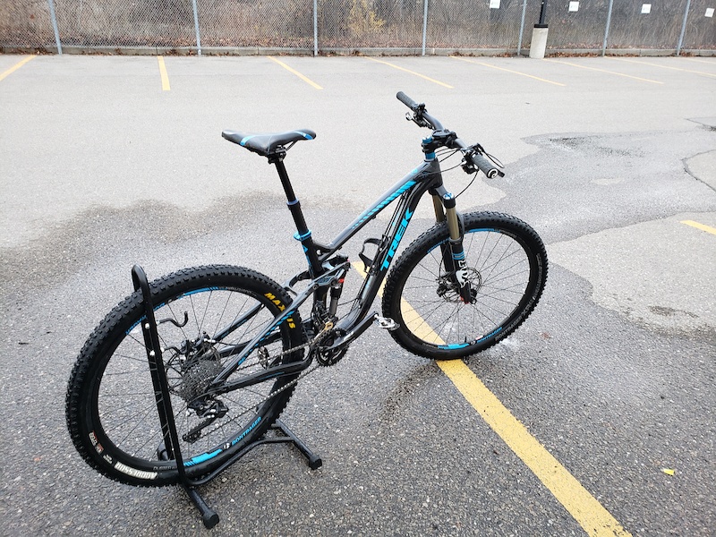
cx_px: 358
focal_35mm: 26
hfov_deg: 67.3
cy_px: 268
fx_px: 538
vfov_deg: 53.1
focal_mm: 4.3
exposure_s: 1/50
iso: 160
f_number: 2.4
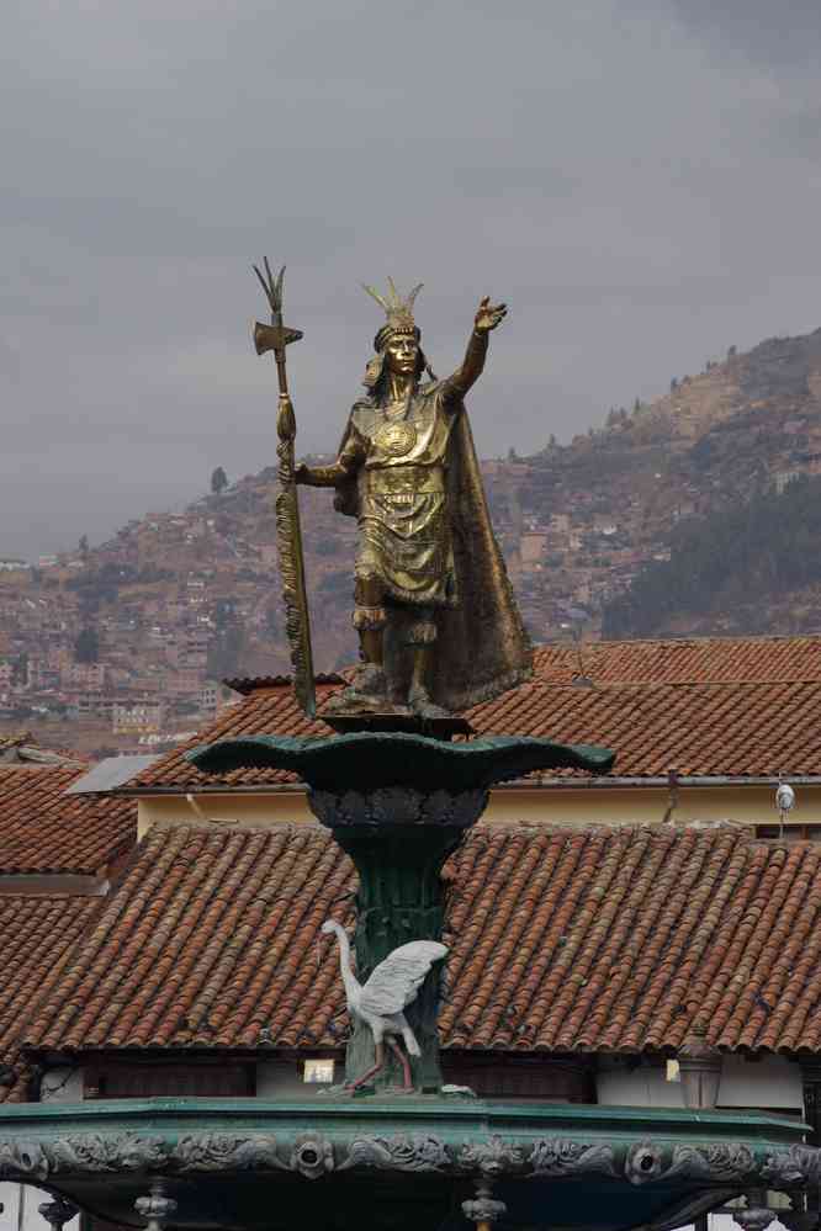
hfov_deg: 7.6
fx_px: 6157
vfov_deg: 11.4
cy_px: 616
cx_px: 410
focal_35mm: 180
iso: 200
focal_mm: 120
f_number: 8
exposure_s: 1/200
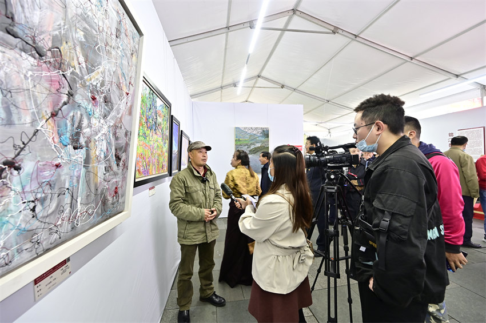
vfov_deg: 81.1
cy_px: 162
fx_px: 189
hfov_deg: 104.3
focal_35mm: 14
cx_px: 243
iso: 1000
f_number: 5
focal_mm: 14
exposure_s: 1/30
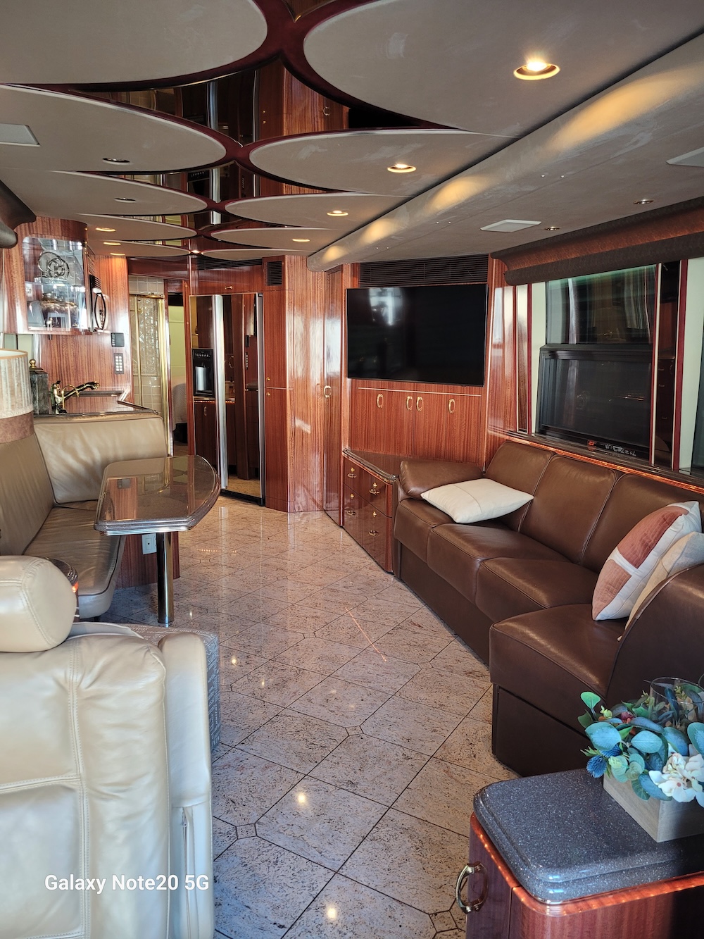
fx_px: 705
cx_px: 352
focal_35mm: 26
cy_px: 470
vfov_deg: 67.3
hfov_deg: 53.1
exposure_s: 1/40
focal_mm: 5.4
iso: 160
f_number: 1.8
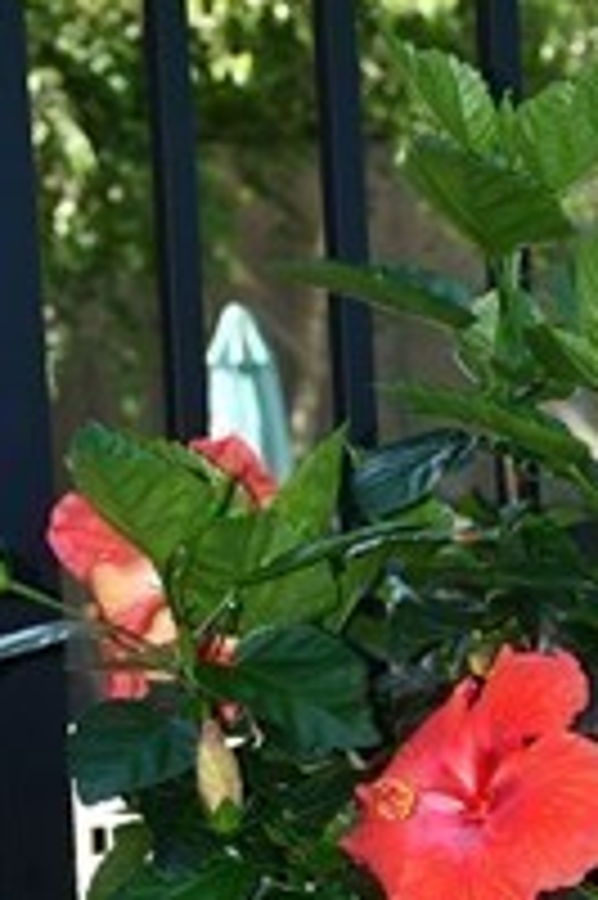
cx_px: 854
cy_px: 1467
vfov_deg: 10.1
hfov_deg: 6.9
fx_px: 4892
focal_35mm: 196
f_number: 4.2
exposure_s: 1/200
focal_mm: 34
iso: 160
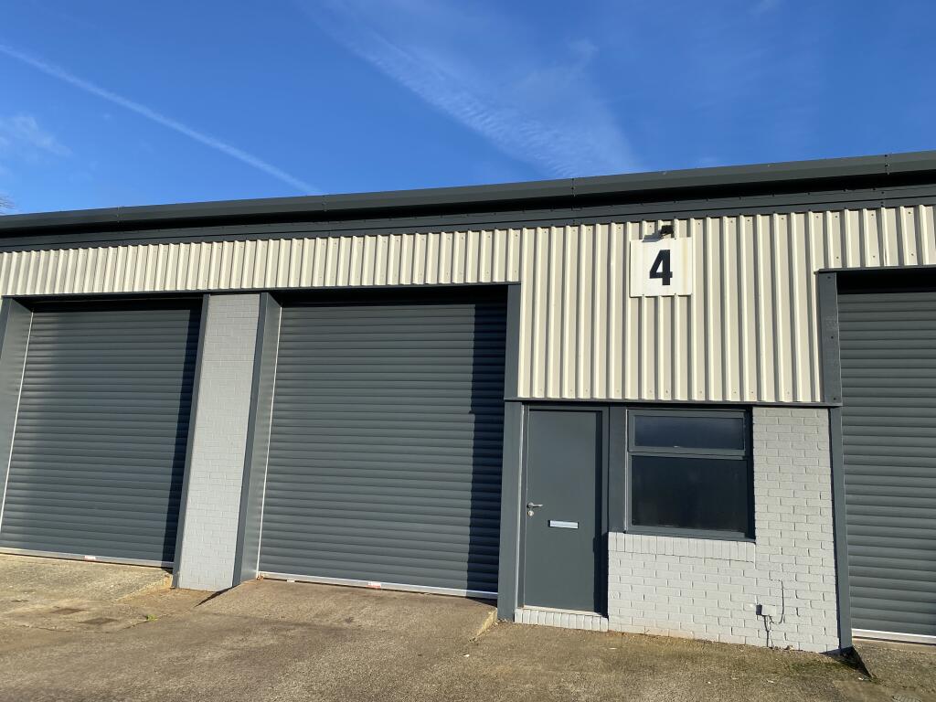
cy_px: 351
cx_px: 468
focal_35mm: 26
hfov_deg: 67.3
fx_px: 703
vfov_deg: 53.1
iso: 32
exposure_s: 1/2105
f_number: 1.8
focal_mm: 4.25
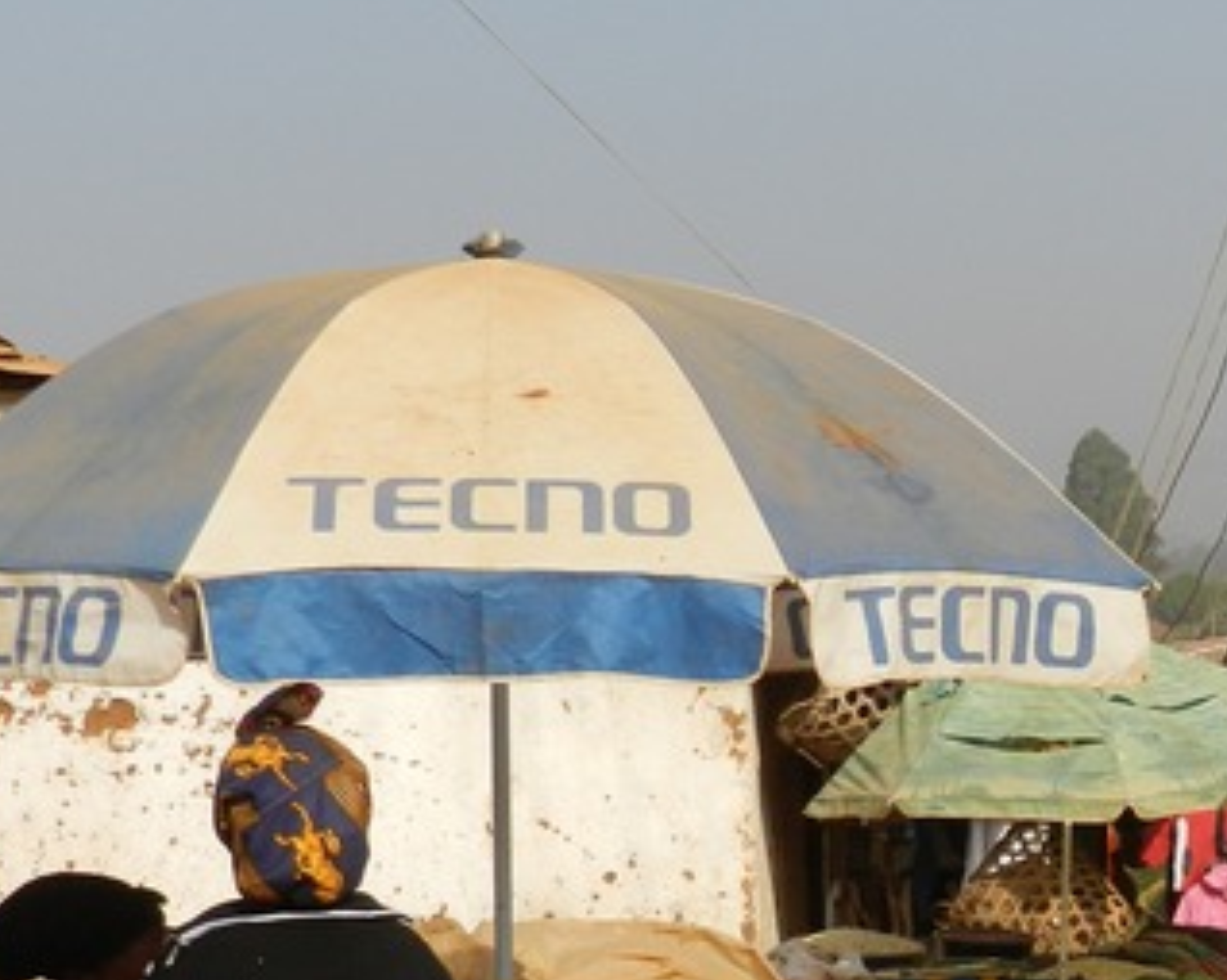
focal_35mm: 113
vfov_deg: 13.4
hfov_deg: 16.7
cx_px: 1192
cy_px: 1026
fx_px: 4101
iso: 160
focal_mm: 8.1
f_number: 4.2
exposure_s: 1/1000
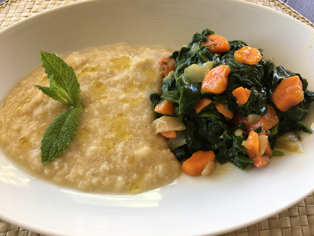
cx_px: 157
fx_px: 263
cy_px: 118
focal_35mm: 29
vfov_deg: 48.2
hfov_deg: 61.7
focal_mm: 4.15
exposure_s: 1/100
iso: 32
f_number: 2.2
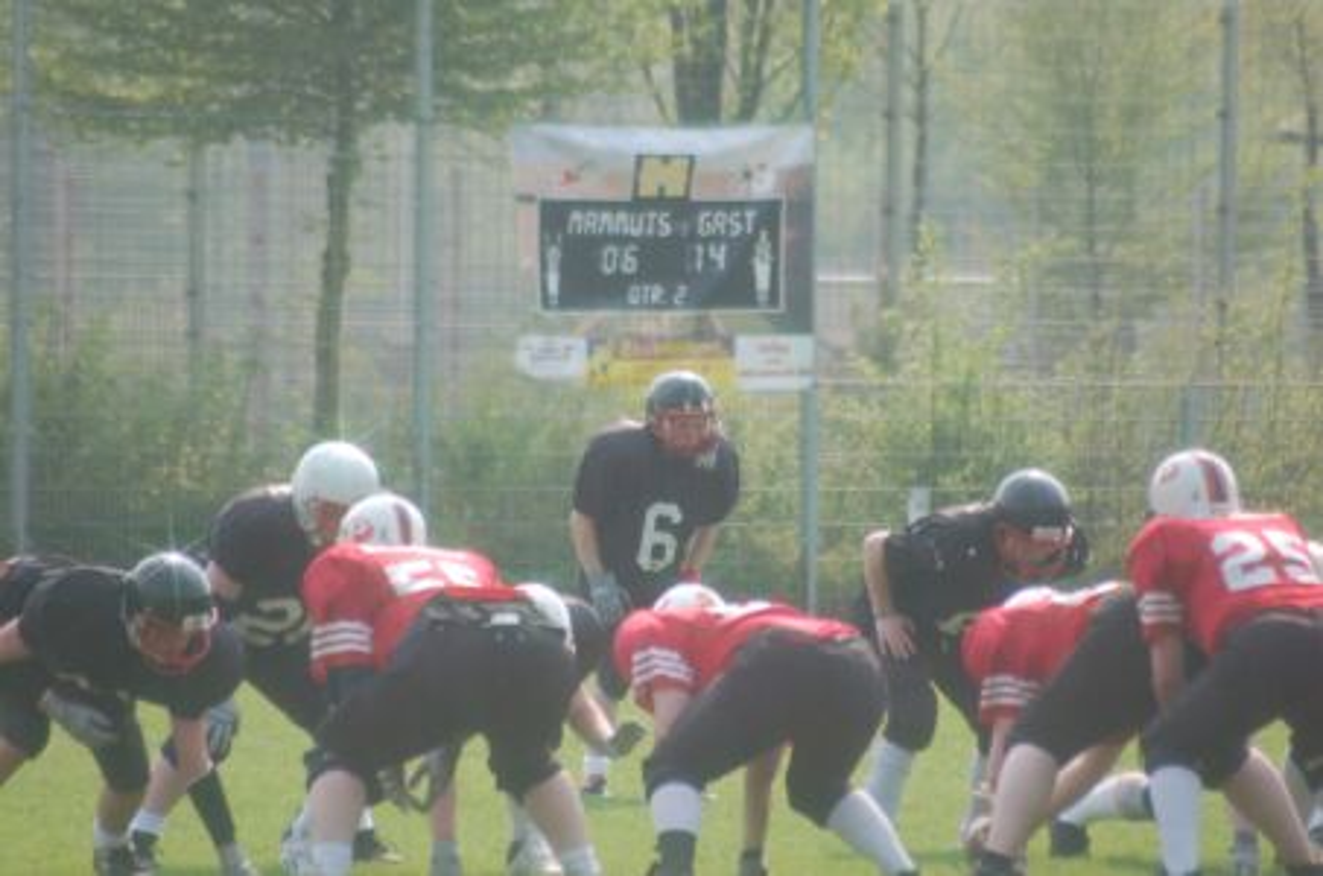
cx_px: 662
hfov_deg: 4.6
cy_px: 438
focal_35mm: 450
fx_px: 16503
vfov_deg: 3.0
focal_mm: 300
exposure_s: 1/640
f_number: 5.6
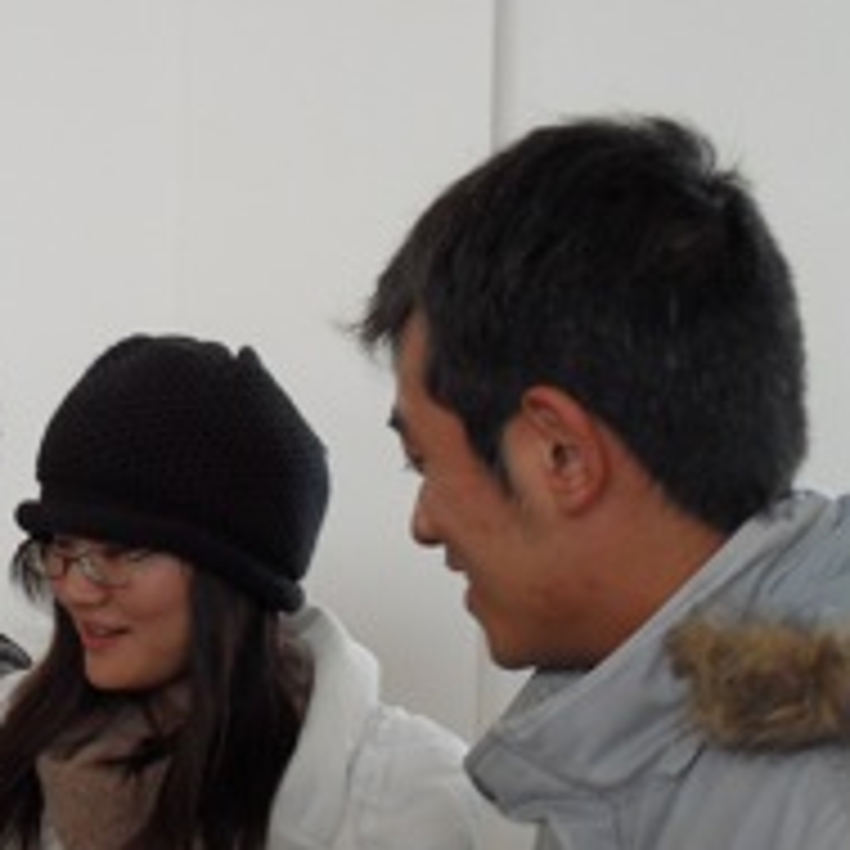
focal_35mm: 66
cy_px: 670
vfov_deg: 25.7
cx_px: 72
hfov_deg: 25.2
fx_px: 1834
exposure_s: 1/45
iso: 100
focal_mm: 5.6
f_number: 3.7
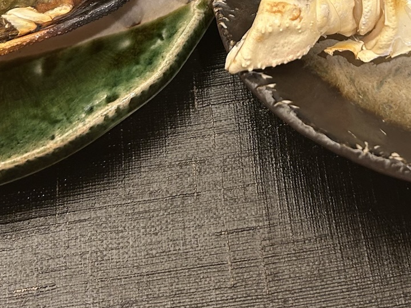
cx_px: 274
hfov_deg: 26.9
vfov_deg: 19.4
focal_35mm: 72
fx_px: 855
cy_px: -52
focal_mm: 5.7
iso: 80
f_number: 1.5
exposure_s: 1/50
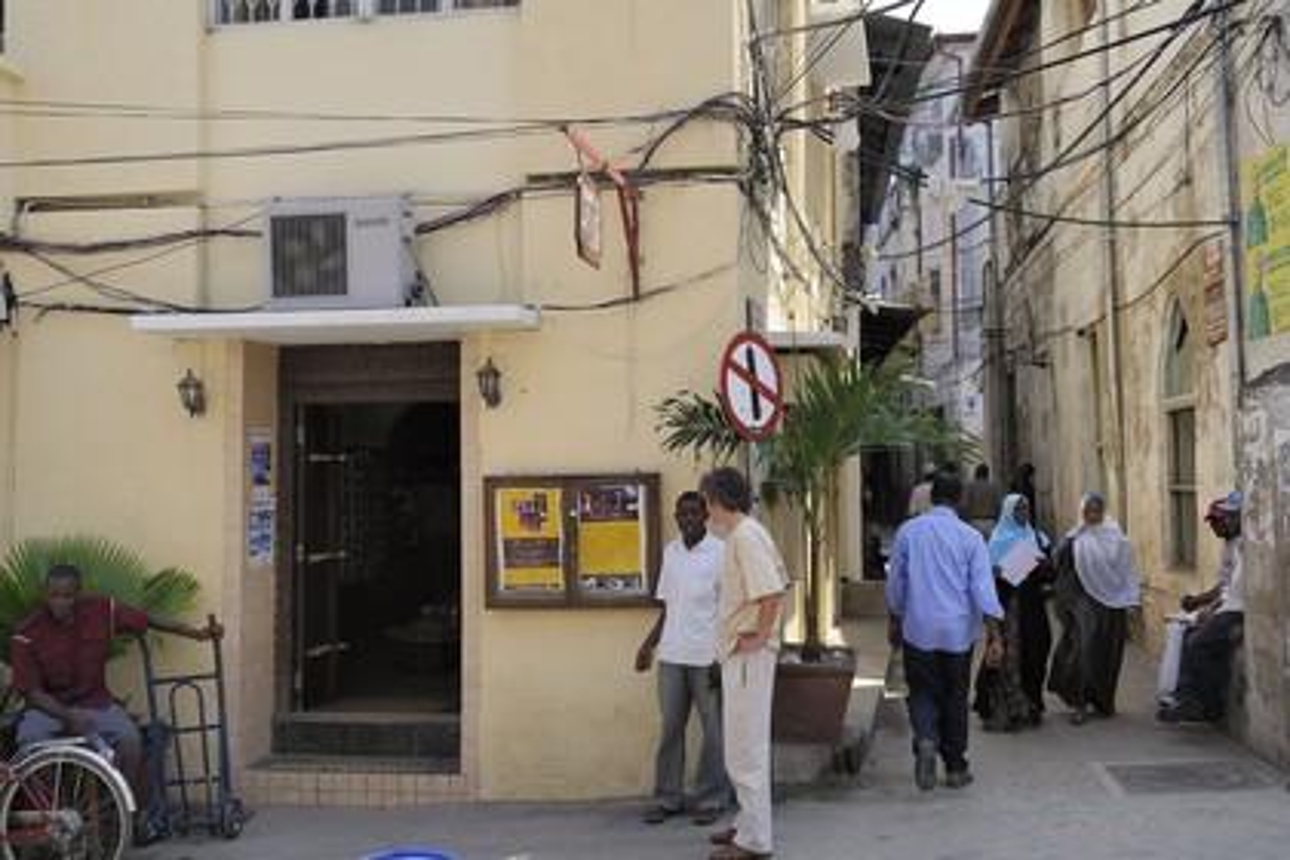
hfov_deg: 54.4
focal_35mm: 35
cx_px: 645
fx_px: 1254
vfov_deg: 37.9
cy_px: 430
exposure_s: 1/200
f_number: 8
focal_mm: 35
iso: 200
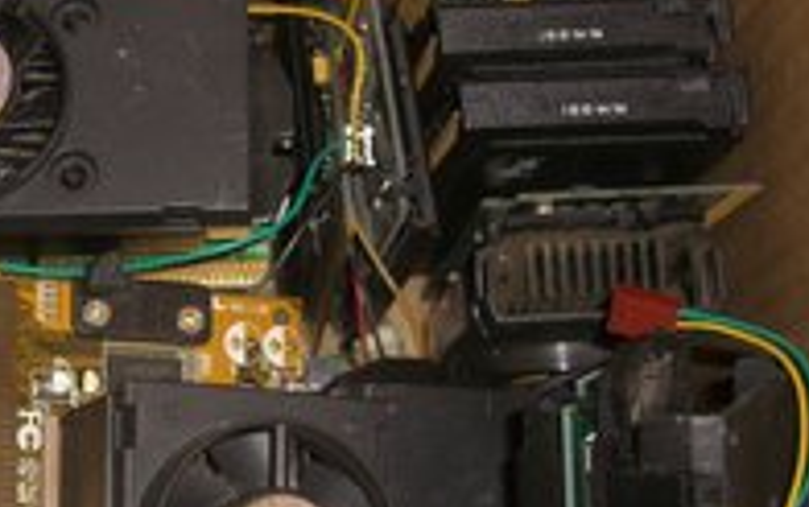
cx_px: 83
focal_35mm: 82
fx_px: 1810
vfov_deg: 15.8
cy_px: 445
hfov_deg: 24.5
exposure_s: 1/60
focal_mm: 7.9
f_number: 2.8
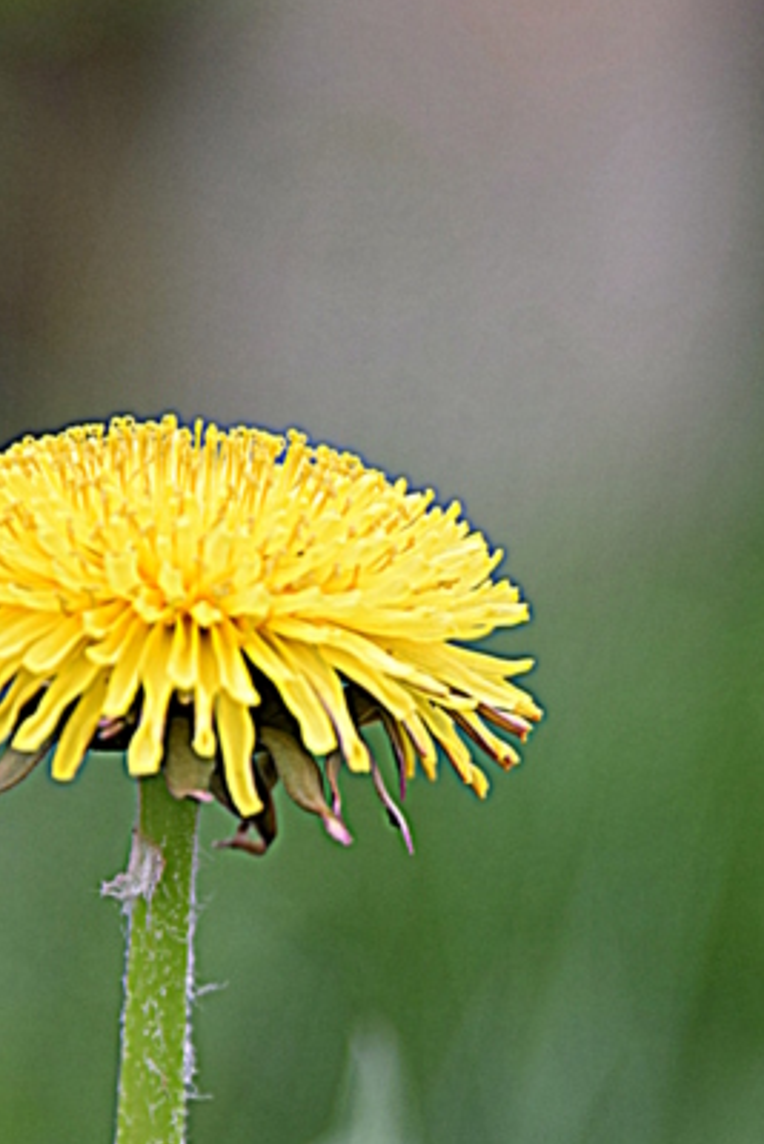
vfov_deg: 6.5
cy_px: 881
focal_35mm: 315
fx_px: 10018
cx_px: 481
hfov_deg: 4.4
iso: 400
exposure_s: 1/125
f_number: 7.1
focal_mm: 105
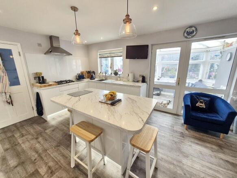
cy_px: 89
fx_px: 89
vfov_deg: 89.9
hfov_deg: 106.2
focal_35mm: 13
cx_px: 118
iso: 50
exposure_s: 1/100
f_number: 2.2
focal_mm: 1.7
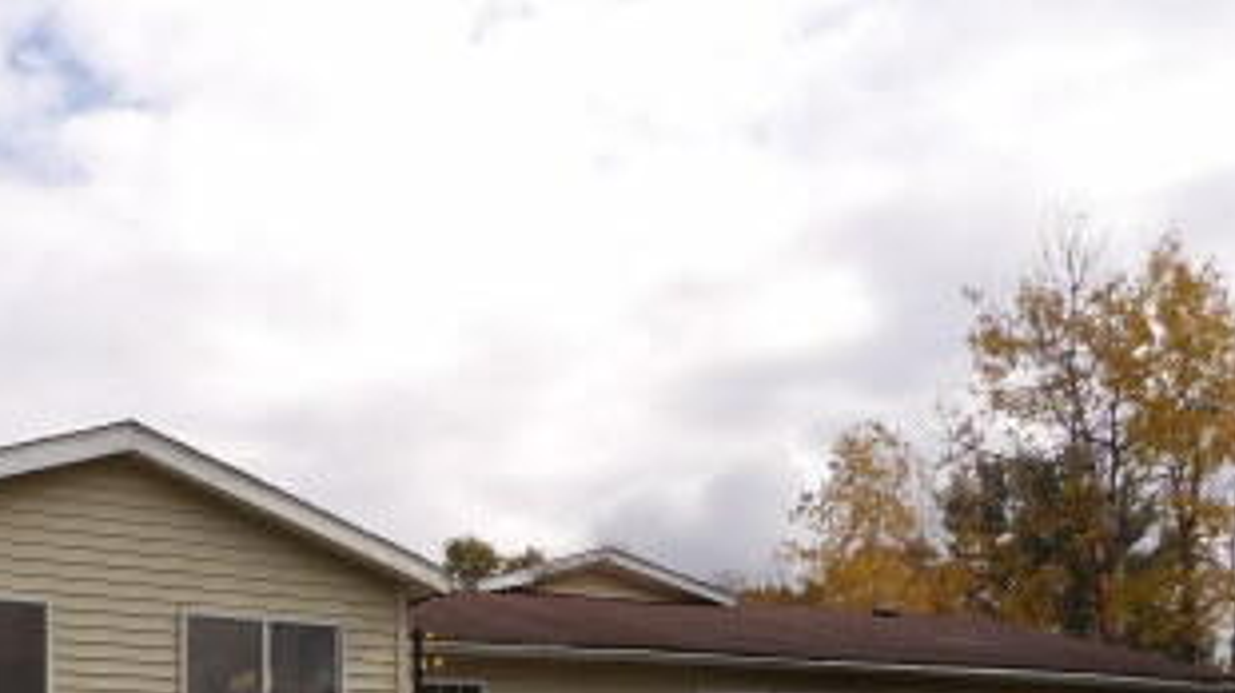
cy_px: 888
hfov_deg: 37.5
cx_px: 299
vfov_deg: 20.4
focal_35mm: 54
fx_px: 1767
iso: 100
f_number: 4.6
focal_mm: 4.3
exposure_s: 1/605
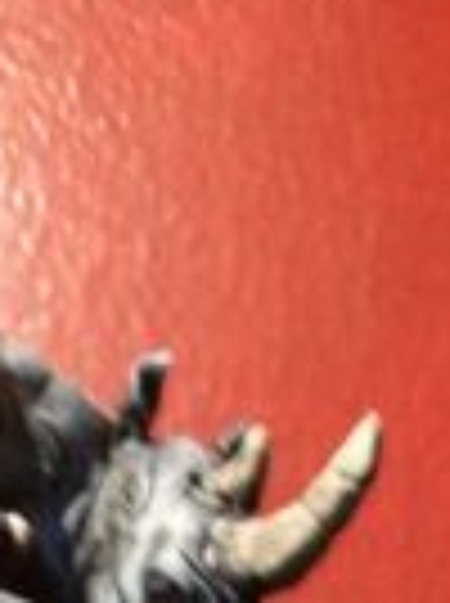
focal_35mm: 115
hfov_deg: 12.6
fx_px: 2000
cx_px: -68
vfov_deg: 15.1
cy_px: 1048
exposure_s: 1/10
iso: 160
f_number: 2.9
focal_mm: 5.7
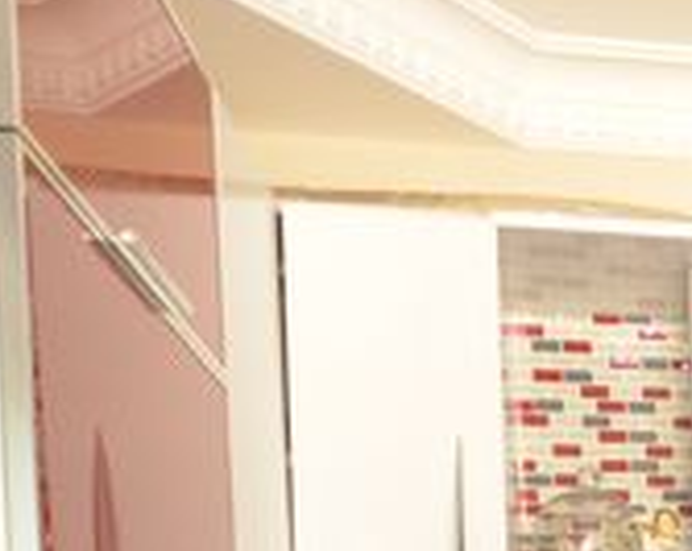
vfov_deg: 18.0
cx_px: 1028
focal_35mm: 74
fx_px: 1518
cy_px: 870
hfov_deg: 21.6
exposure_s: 1/60
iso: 1600
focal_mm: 11
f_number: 4.2
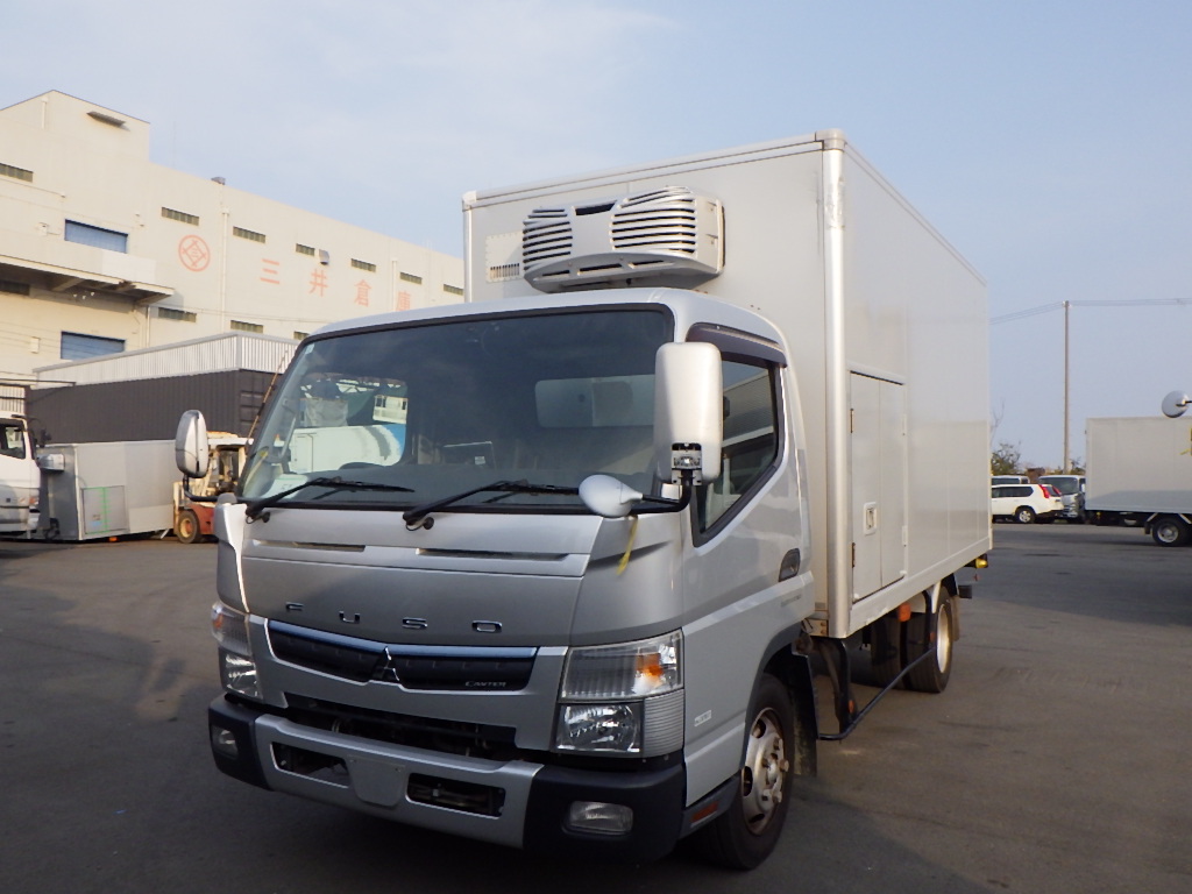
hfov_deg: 63.4
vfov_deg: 49.7
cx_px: 596
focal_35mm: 28
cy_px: 447
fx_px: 964
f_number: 4.2
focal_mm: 5
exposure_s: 1/1000
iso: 250
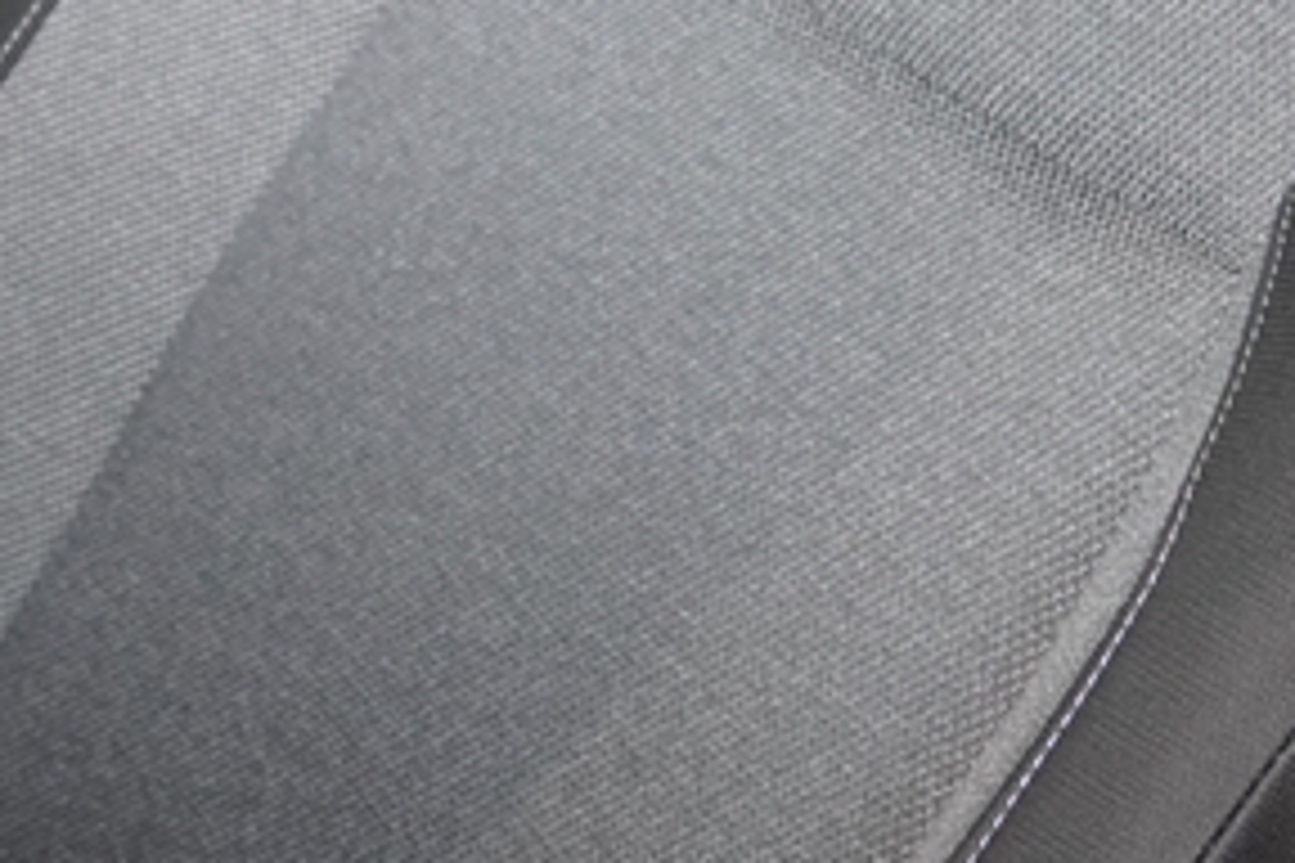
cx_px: -166
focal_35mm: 91
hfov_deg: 21.2
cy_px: -290
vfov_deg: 14.4
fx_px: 3265
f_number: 4
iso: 1600
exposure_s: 1/160
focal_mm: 17
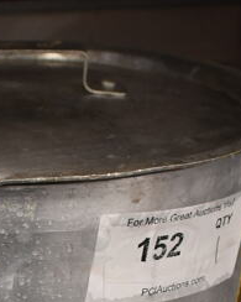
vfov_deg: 19.7
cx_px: 23
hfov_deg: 16.0
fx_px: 848
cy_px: 288
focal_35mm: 95
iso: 900
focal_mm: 18
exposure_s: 1/30
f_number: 3.5
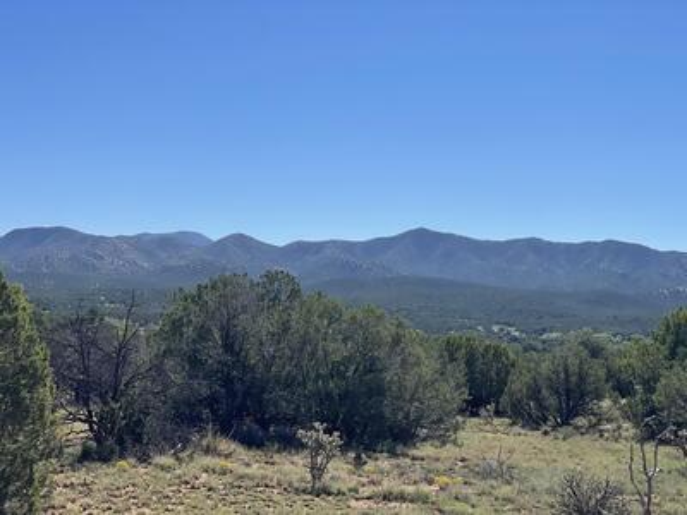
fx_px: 1032
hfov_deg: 36.8
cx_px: 344
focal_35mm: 52
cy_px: 258
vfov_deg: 28.0
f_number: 2
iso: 25
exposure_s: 1/2817
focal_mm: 6
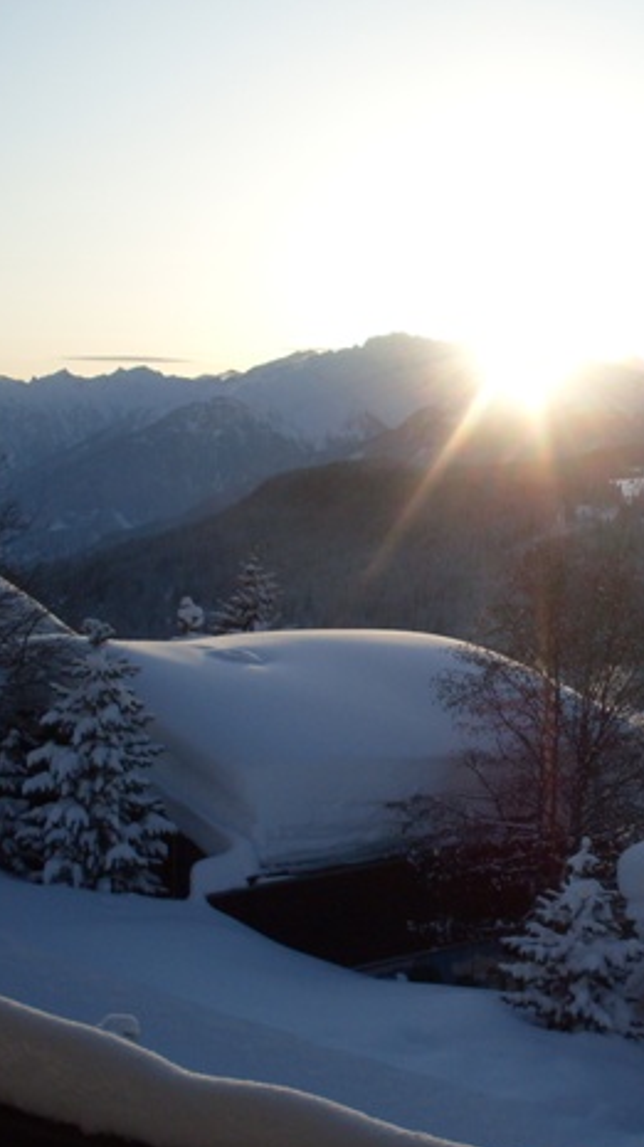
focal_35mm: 57
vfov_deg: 36.6
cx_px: 683
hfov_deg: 20.2
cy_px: 587
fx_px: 1733
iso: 80
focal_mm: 6.3
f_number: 8.4
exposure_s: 1/180
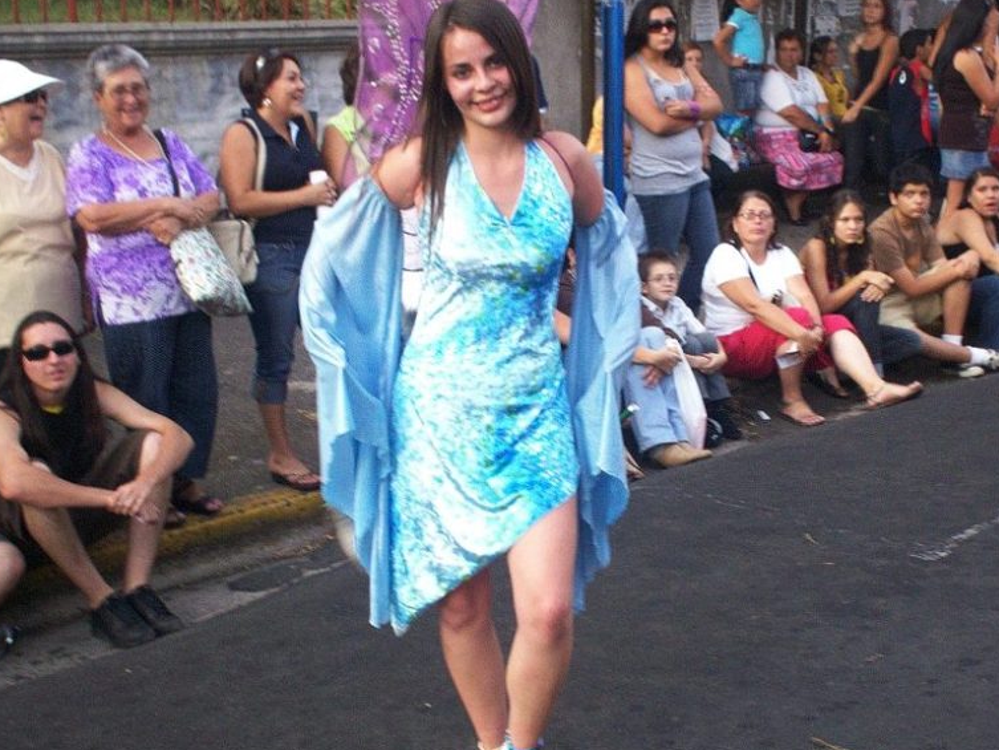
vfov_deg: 27.0
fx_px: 1559
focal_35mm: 54
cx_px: 586
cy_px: 386
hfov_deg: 35.4
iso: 140
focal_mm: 6
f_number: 4.5
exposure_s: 1/47.5
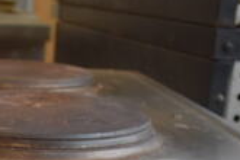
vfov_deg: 12.5
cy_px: 289
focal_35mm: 100
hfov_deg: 19.8
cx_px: 1
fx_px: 667
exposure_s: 1/125
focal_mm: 18
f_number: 3.5
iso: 900
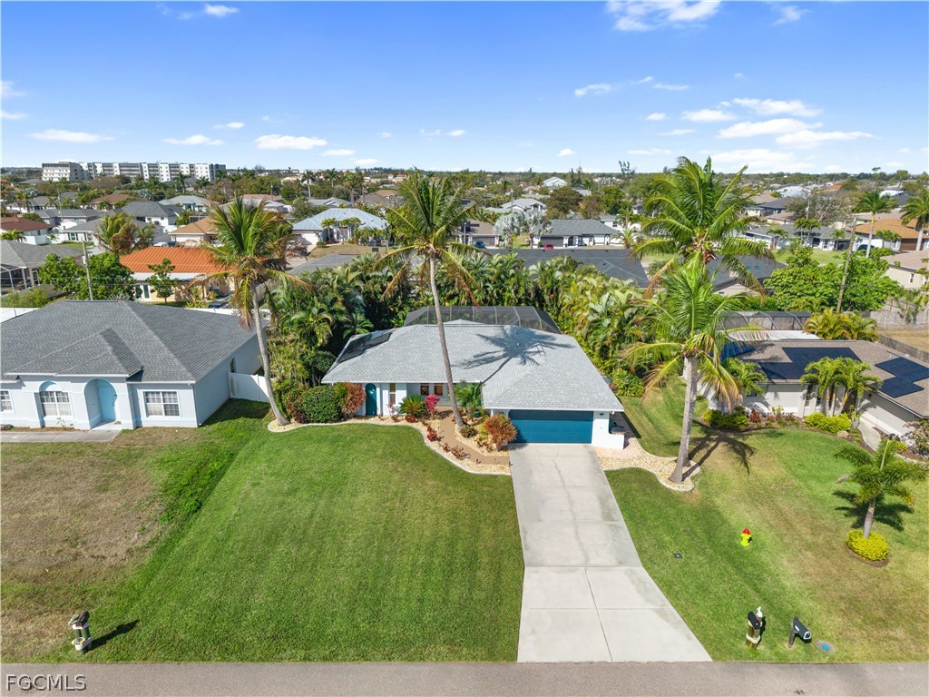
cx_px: 464
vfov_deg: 56.8
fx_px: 644
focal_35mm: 24
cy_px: 348
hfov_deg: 71.6
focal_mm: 8.67
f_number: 1.8
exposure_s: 1/800
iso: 100
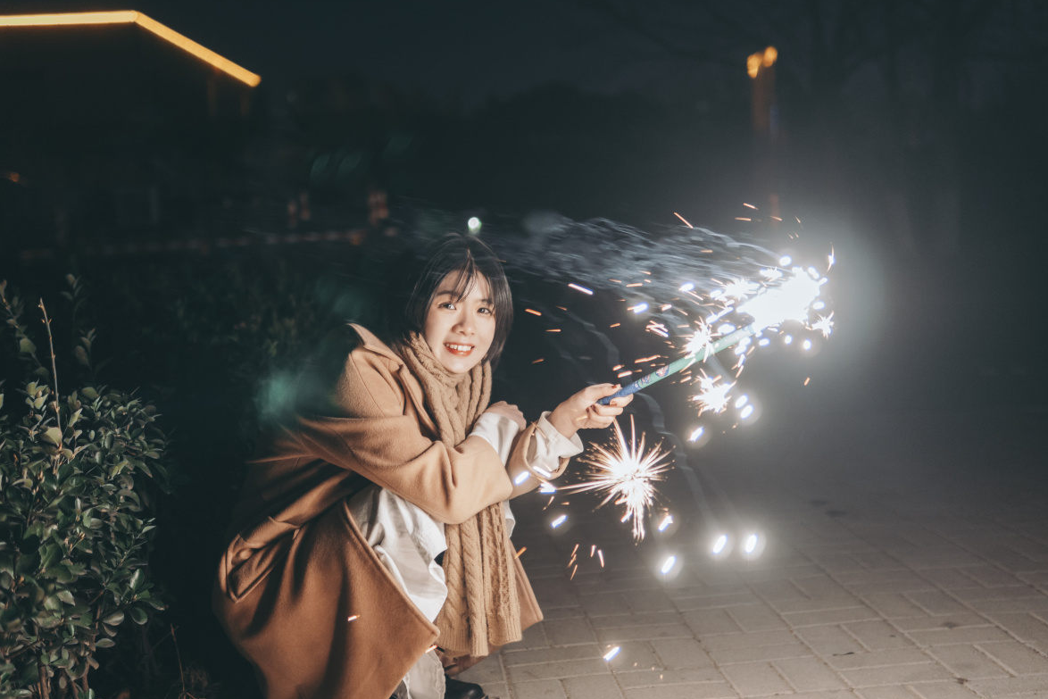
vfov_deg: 29.3
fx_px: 1339
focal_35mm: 46
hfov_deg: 42.7
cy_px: 352
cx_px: 535
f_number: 1.4
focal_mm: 30
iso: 500
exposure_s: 1/125
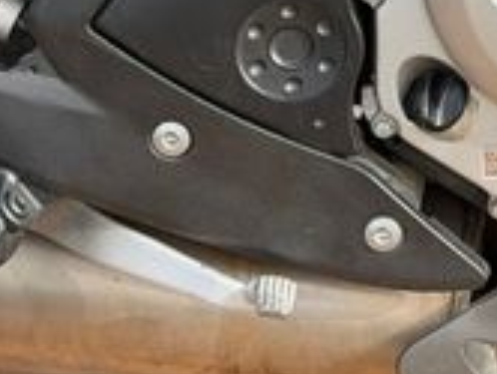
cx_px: 704
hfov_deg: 10.4
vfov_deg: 7.9
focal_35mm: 185
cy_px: -183
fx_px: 2660
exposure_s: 1/1353
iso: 80
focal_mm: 6.76
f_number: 1.78
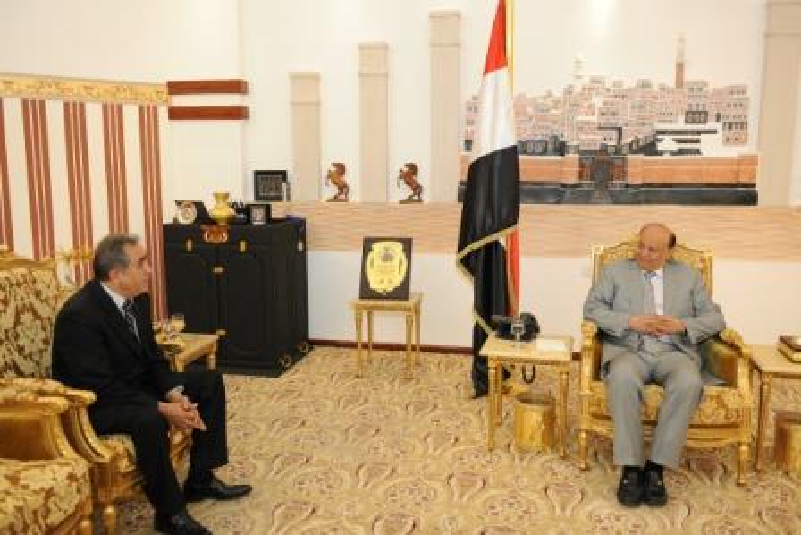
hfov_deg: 60.3
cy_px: 268
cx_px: 400
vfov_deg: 42.4
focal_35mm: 31
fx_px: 690
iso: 800
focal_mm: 31
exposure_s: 1/125
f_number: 3.2
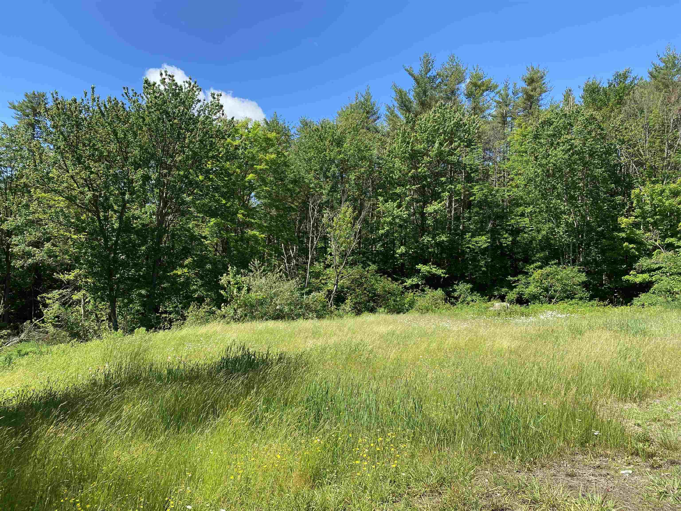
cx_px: 340
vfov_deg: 53.1
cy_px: 256
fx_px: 511
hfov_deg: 67.3
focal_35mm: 26
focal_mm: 4.25
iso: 32
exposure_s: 1/1232
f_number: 1.8
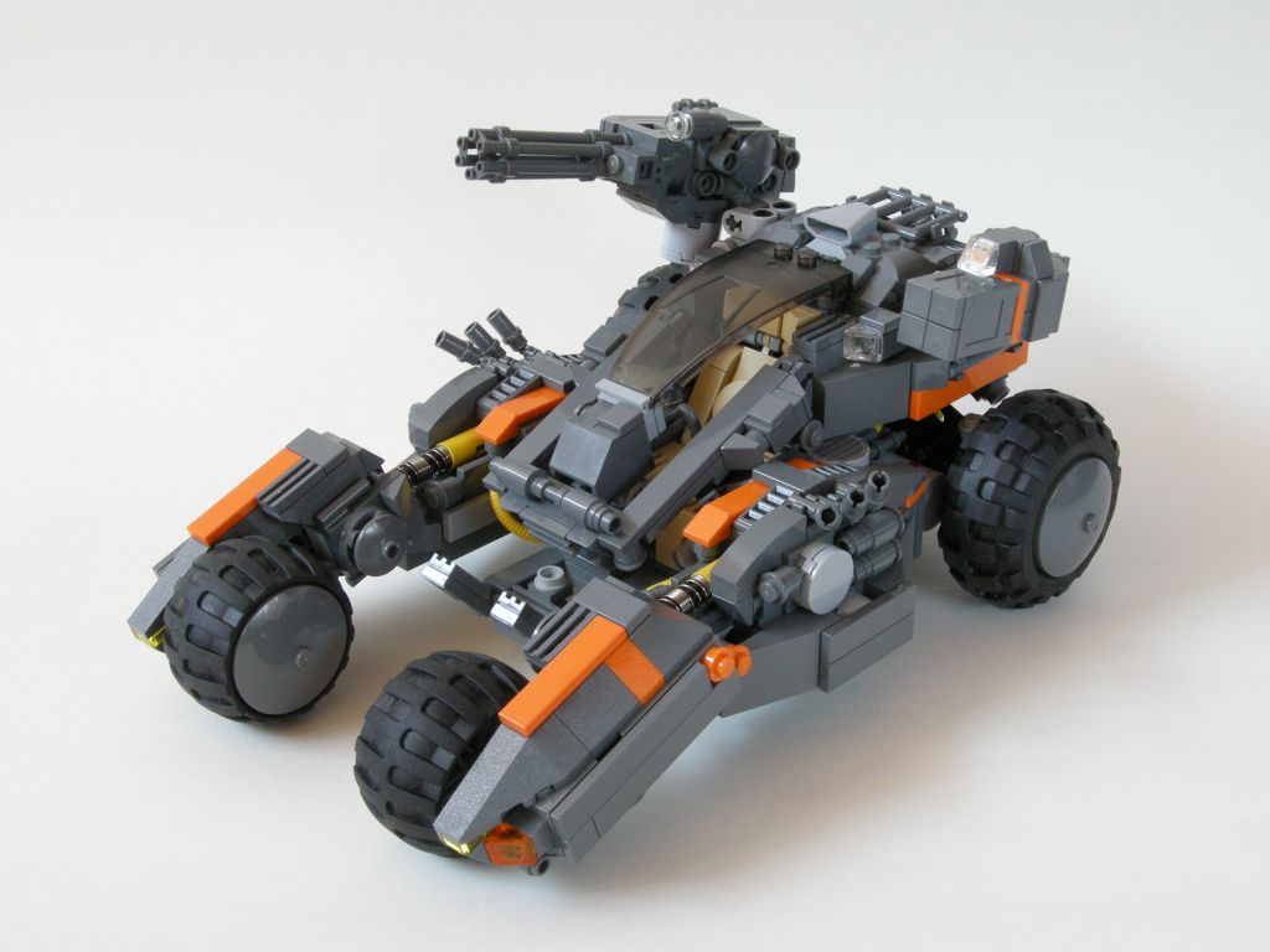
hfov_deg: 31.2
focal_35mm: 62
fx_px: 2275
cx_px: 635
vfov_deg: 23.7
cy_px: 476
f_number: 7.7
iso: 200
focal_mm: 12.9
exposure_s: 1/2
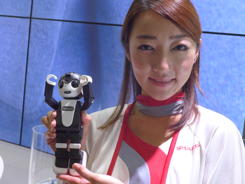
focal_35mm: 70
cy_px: 92
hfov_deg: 27.8
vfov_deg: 21.0
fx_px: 495
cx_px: 122
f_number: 4.1
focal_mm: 14.2
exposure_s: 1/60
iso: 400
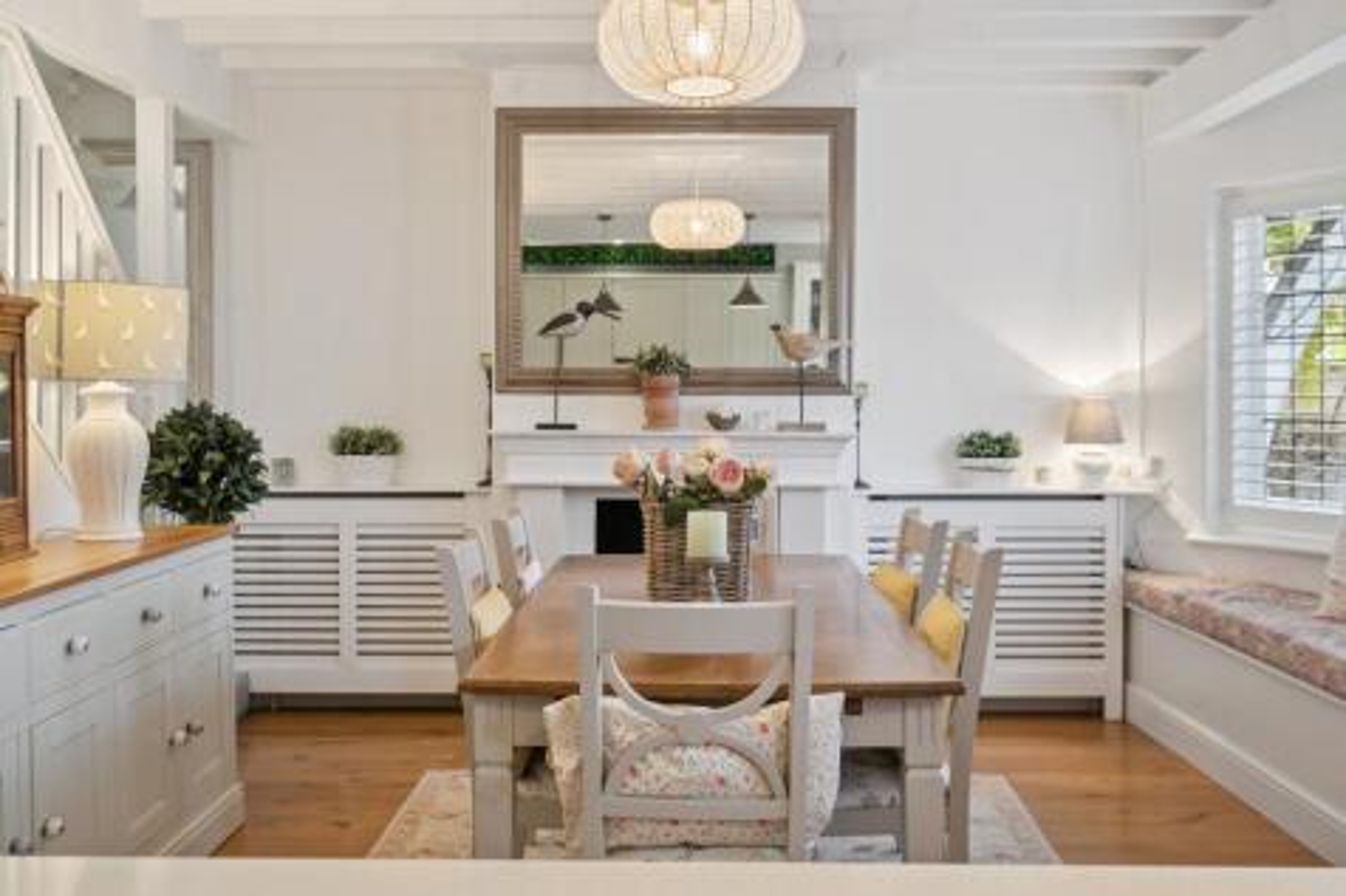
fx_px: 1308
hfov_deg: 54.5
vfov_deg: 37.8
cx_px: 673
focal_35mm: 35
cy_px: 448
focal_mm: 35
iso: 320
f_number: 7.1
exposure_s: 1/30
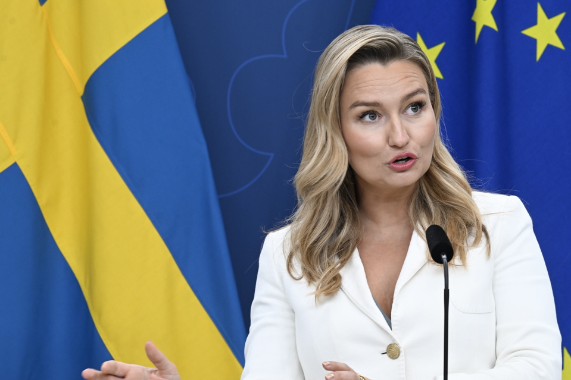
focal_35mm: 227
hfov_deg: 9.1
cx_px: 382
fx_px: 3600
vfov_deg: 6.1
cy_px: 213
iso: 1250
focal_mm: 160
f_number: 9
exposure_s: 1/50
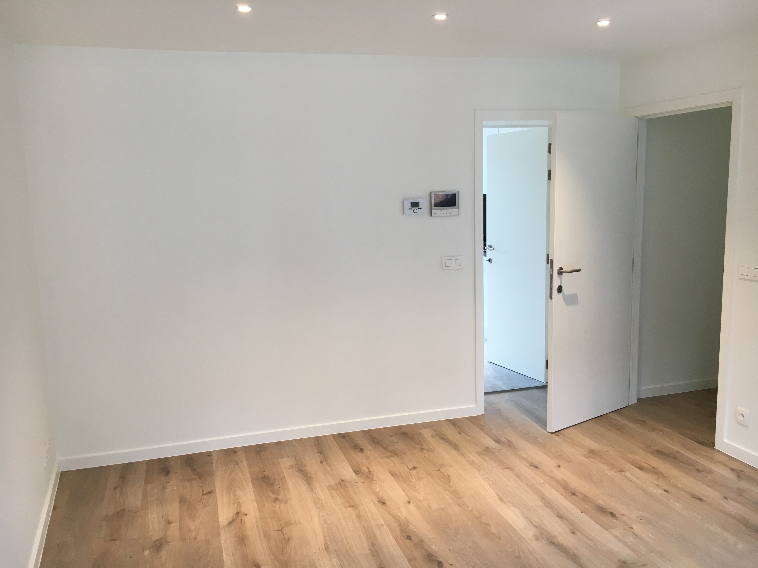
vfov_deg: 48.2
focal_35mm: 29
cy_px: 284
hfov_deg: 61.7
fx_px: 635
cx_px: 379
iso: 32
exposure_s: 1/33
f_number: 2.2
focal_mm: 4.15
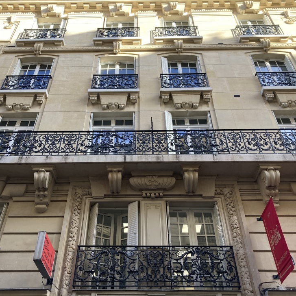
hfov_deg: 48.4
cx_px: 135
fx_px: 329
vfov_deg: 48.4
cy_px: 144
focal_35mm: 34
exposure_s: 1/138
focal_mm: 3.99
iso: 20
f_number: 1.8
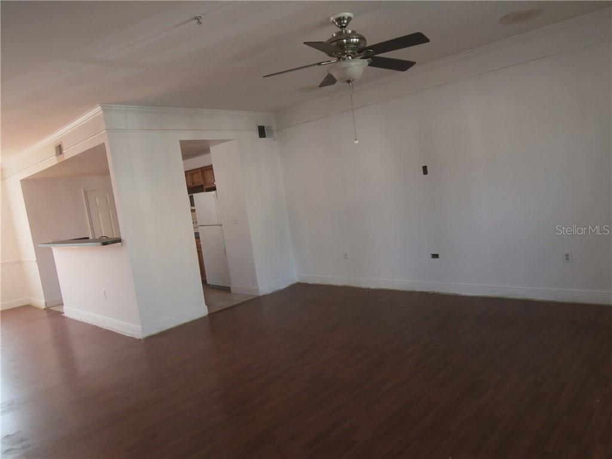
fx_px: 424
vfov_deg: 56.8
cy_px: 230
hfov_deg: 71.6
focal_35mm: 24
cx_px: 306
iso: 100
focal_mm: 4.2
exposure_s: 1/30
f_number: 3
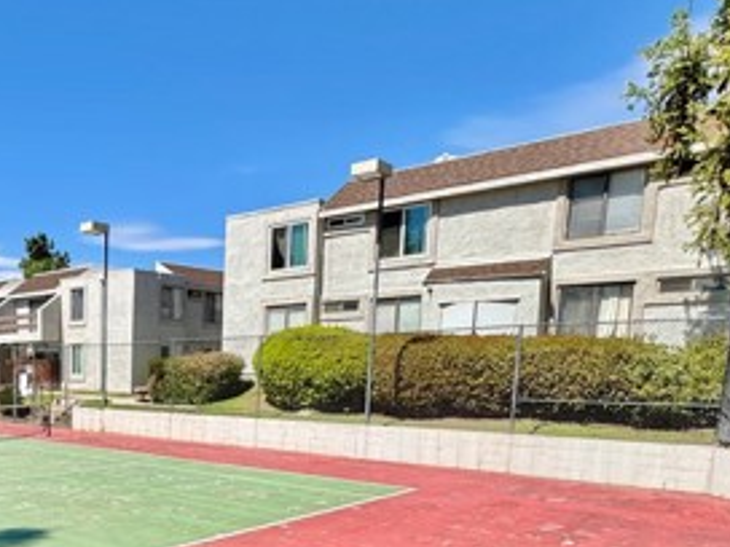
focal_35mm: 33
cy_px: 464
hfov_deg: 49.0
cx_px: 64
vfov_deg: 40.5
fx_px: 696
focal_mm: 2.22
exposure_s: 1/2415
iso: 50
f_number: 2.2
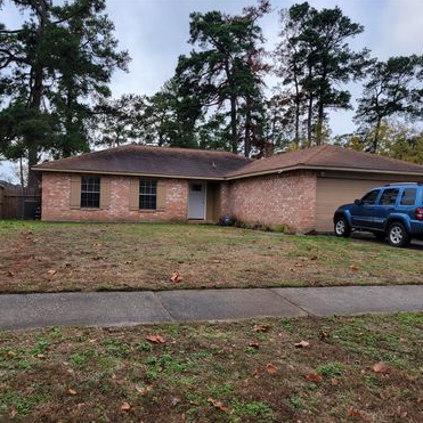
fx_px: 429
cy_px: 210
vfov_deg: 52.5
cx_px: 201
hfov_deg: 52.5
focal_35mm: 31
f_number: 1.8
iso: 40
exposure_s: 1/1160
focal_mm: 5.4
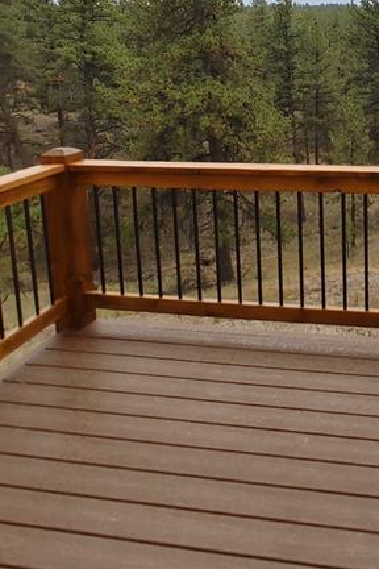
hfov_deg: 33.2
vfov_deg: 49.5
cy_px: 131
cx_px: 370
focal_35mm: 37
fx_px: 584
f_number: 1.9
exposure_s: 1/219
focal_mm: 1.78
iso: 50
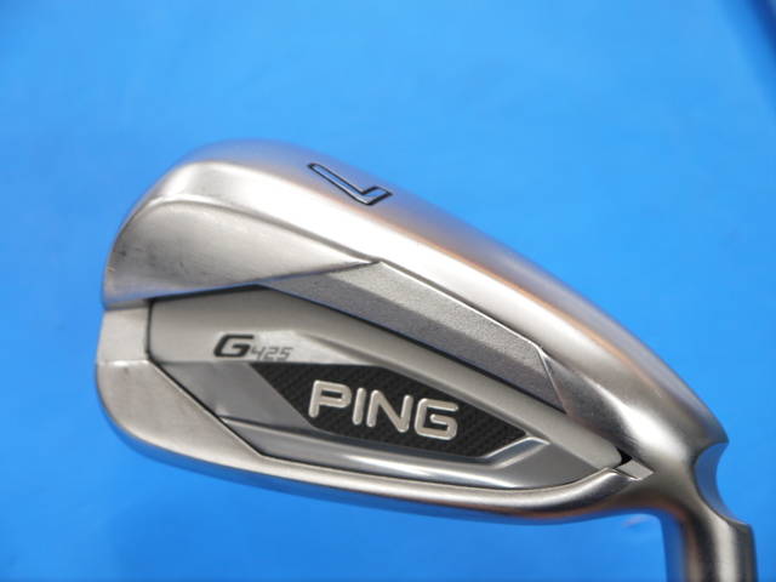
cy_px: 291
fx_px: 1883
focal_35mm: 84
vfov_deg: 17.6
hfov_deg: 23.3
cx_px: 388
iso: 640
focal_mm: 42
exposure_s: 1/80
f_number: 5.6
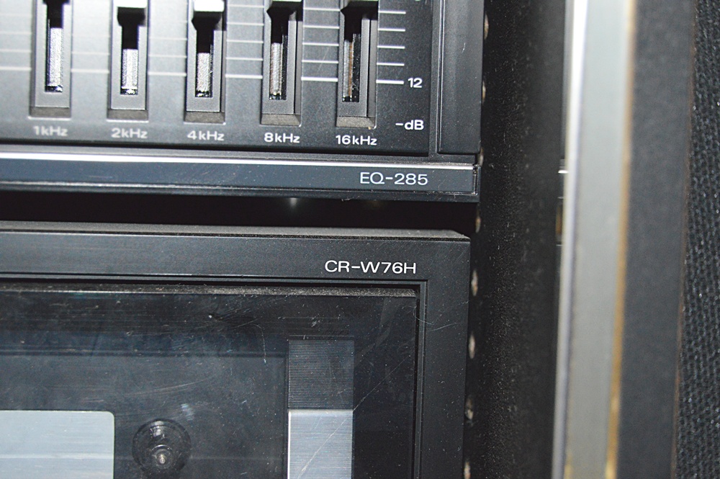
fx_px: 1649
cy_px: 240
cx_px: 360
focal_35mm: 82
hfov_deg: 24.6
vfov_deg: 16.5
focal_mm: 55
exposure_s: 1/60
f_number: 5.6
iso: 2500
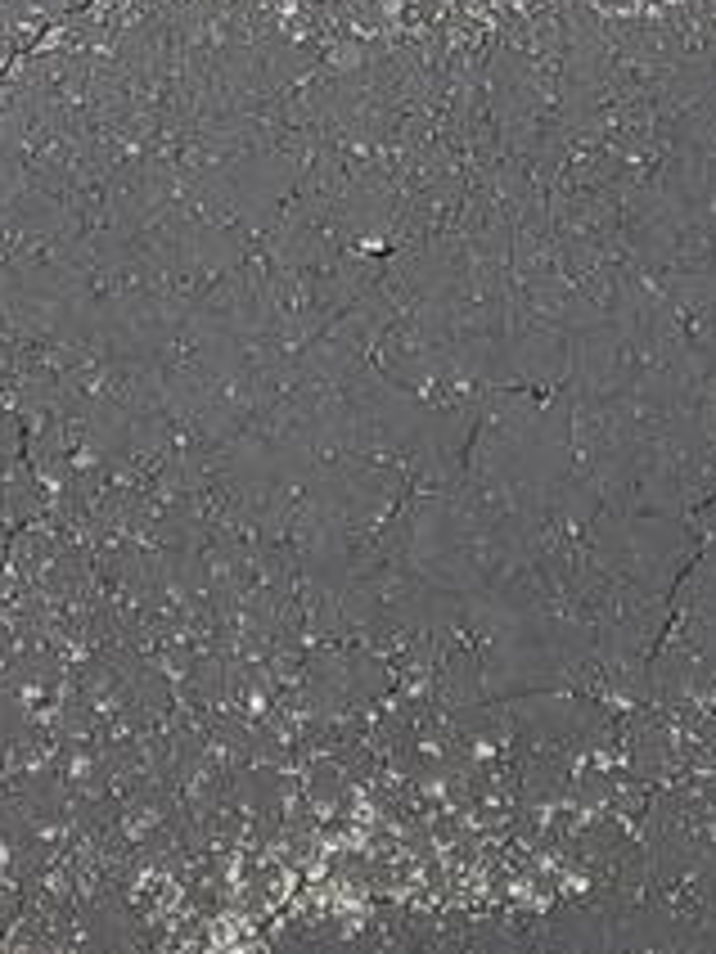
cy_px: -2218
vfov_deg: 8.5
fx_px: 4992
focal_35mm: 181
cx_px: 275
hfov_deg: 8.2
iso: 20
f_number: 2
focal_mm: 4.6
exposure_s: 1/354
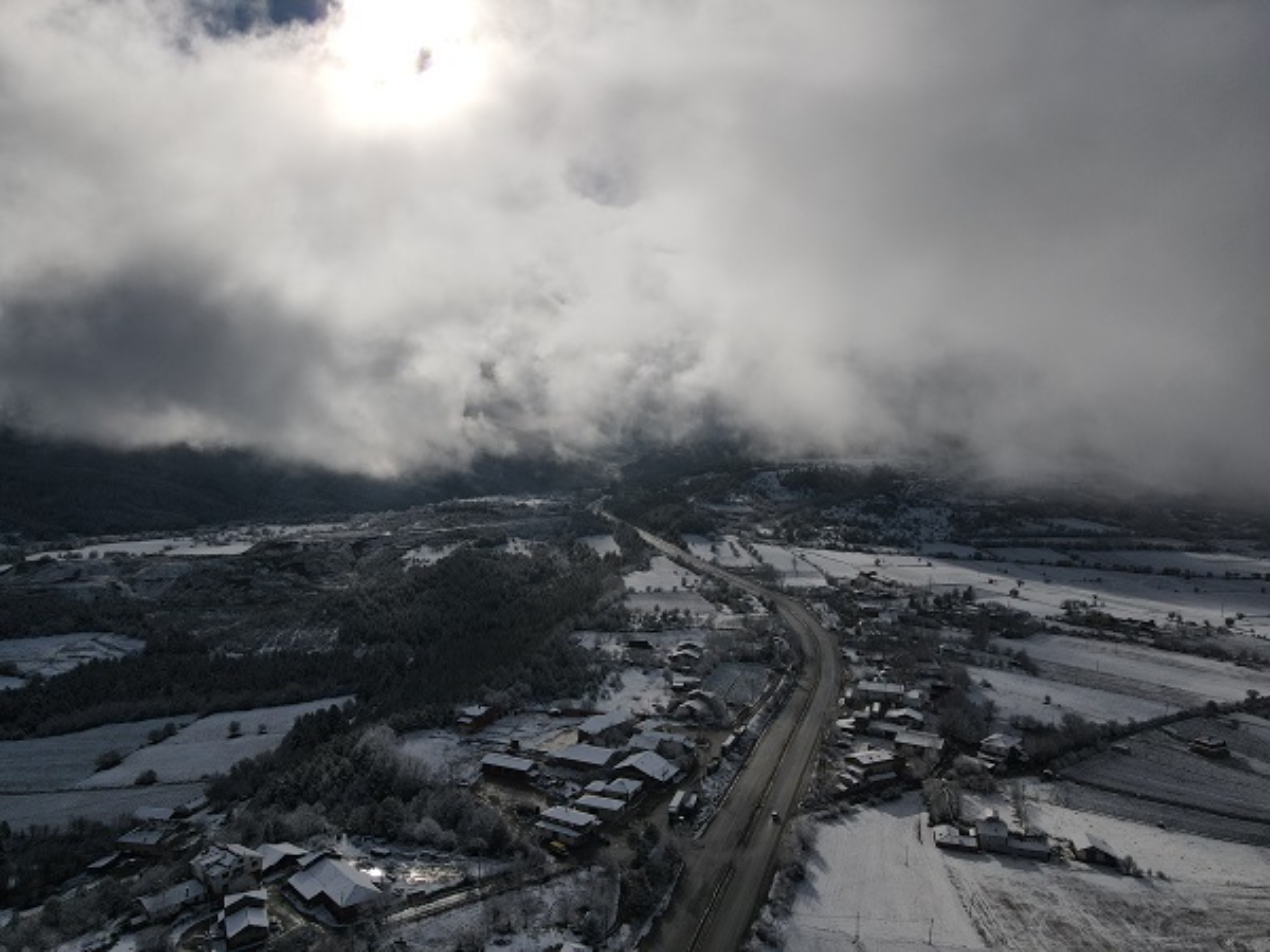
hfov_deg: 71.6
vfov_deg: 56.8
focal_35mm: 24
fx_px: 881
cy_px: 476
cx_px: 635
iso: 100
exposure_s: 1/6000
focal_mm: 4.5
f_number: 2.8
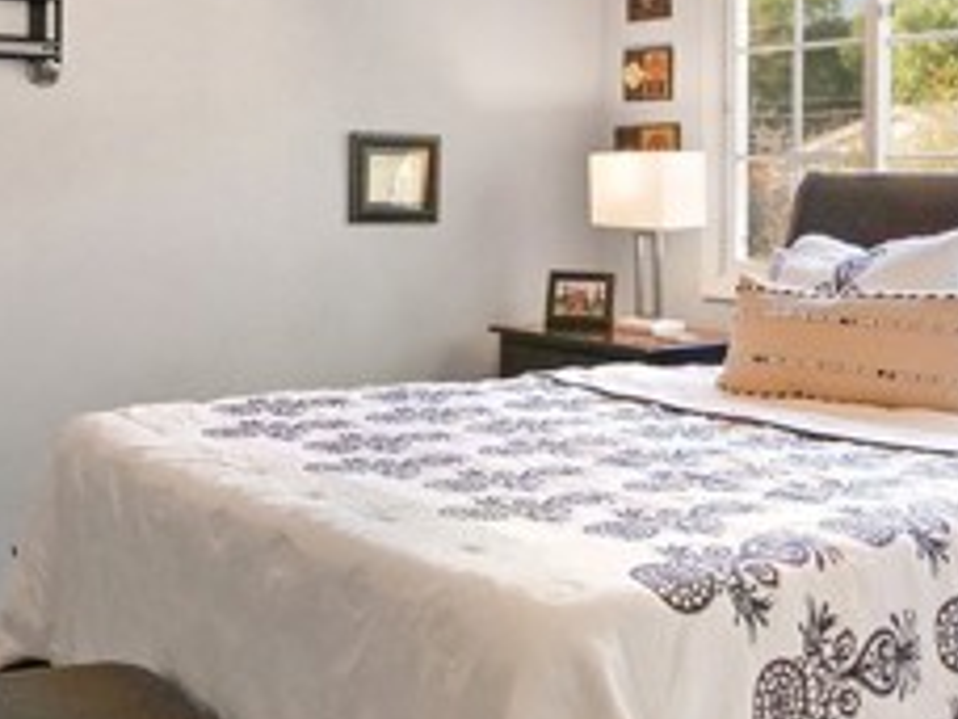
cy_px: 336
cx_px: 450
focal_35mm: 45
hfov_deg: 42.1
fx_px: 1245
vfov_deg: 32.2
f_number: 5.6
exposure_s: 1/80
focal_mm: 8
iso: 1600
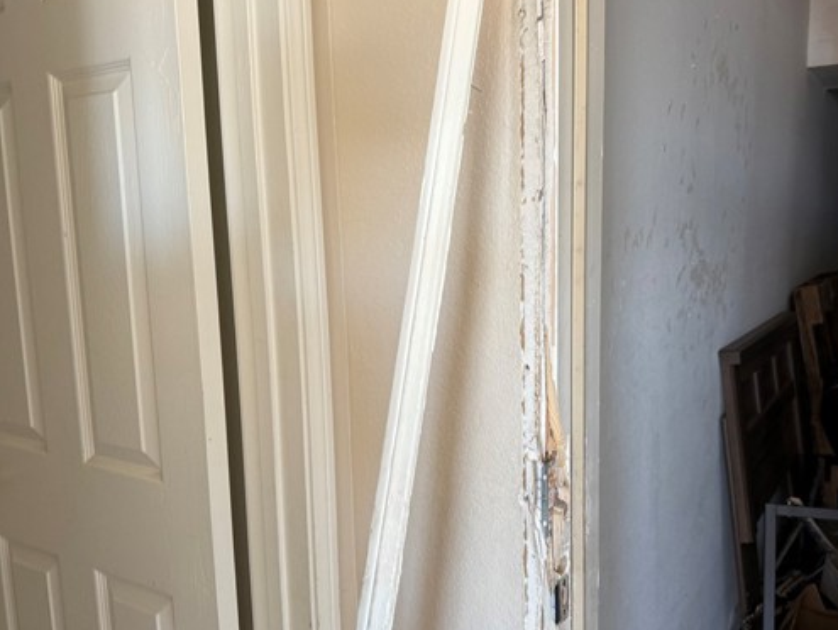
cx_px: 484
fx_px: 751
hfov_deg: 58.0
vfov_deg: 45.5
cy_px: 332
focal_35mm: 31
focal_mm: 6.76
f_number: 1.78
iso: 200
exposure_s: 1/75
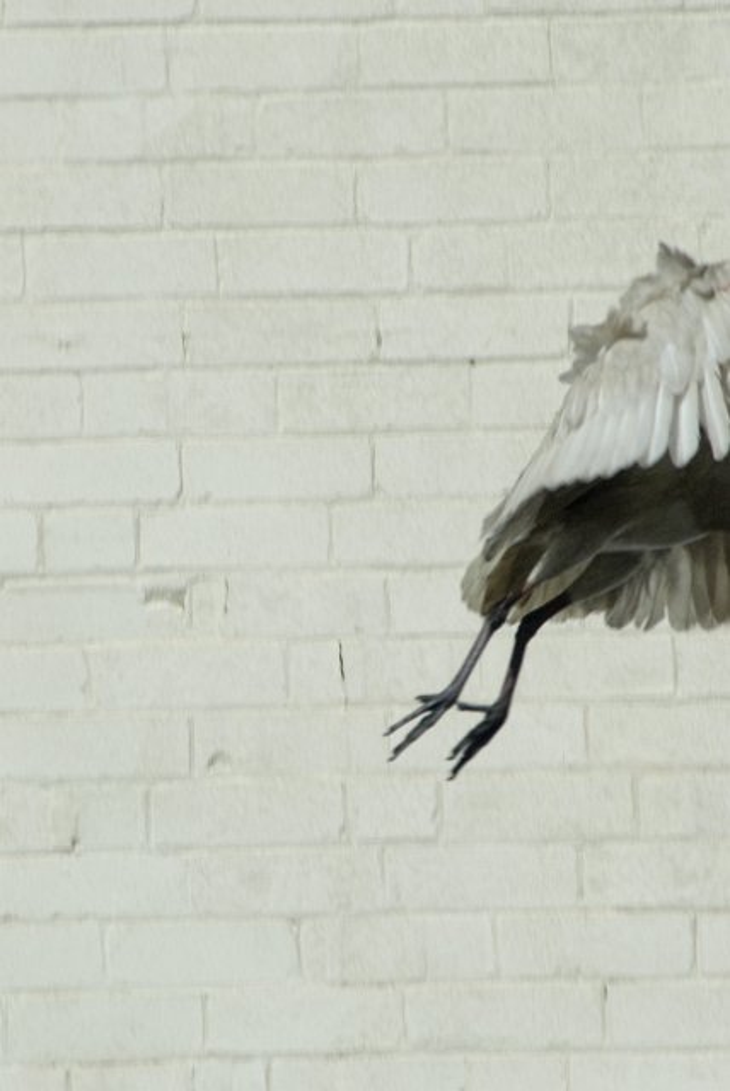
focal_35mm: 450
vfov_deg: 4.6
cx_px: 365
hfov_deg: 3.1
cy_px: 546
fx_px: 13657
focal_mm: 300
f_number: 11
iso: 100
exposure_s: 1/640
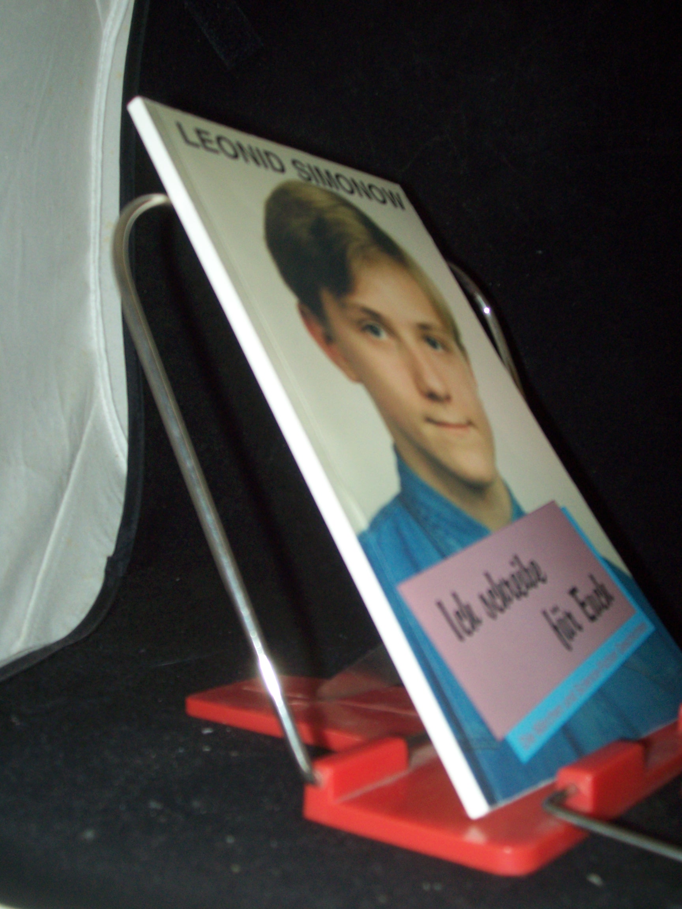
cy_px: 454
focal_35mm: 42
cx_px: 341
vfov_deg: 44.8
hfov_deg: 34.3
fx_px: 1103
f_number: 2.8
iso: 160
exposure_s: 1/60
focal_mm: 7
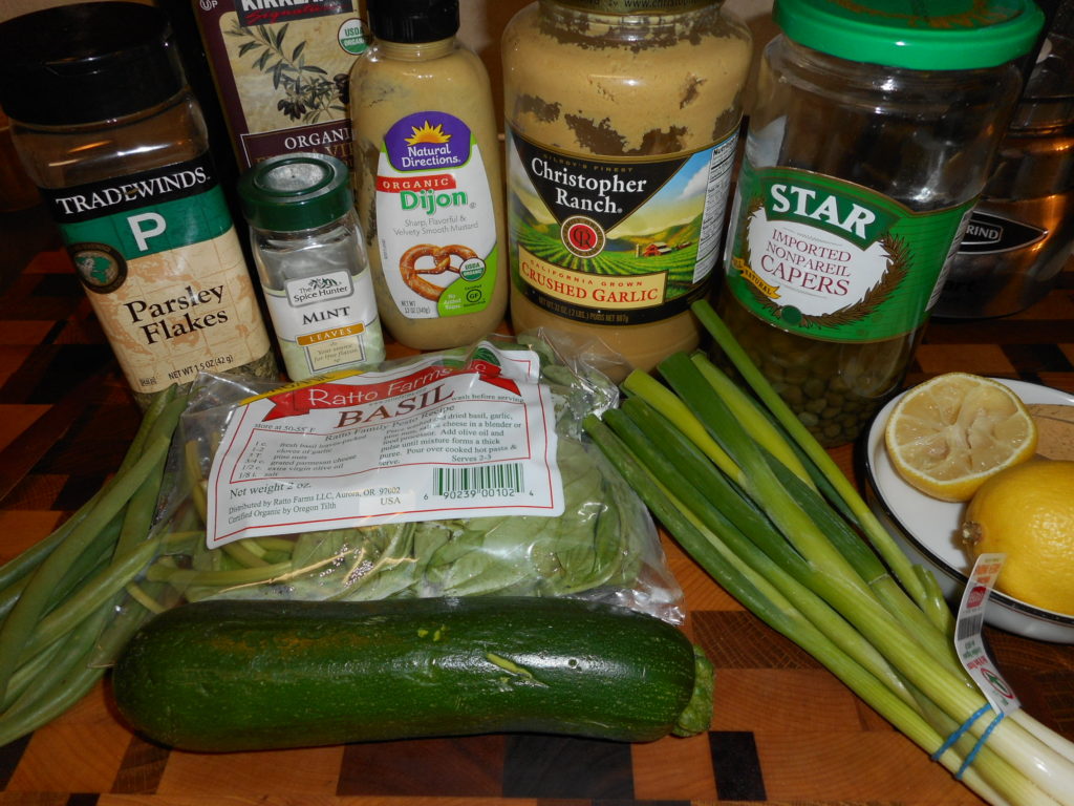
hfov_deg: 69.4
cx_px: 537
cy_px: 403
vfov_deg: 54.9
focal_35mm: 25
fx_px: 776
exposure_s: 1/25
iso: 80
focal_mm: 4.5
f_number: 3.7
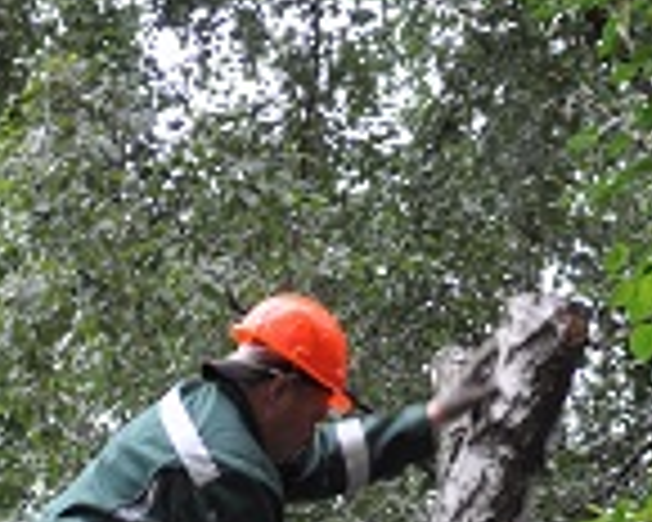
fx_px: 4747
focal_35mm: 246
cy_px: 662
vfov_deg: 6.2
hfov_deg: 7.9
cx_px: 193
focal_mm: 44
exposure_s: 1/60
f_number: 5.3
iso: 560
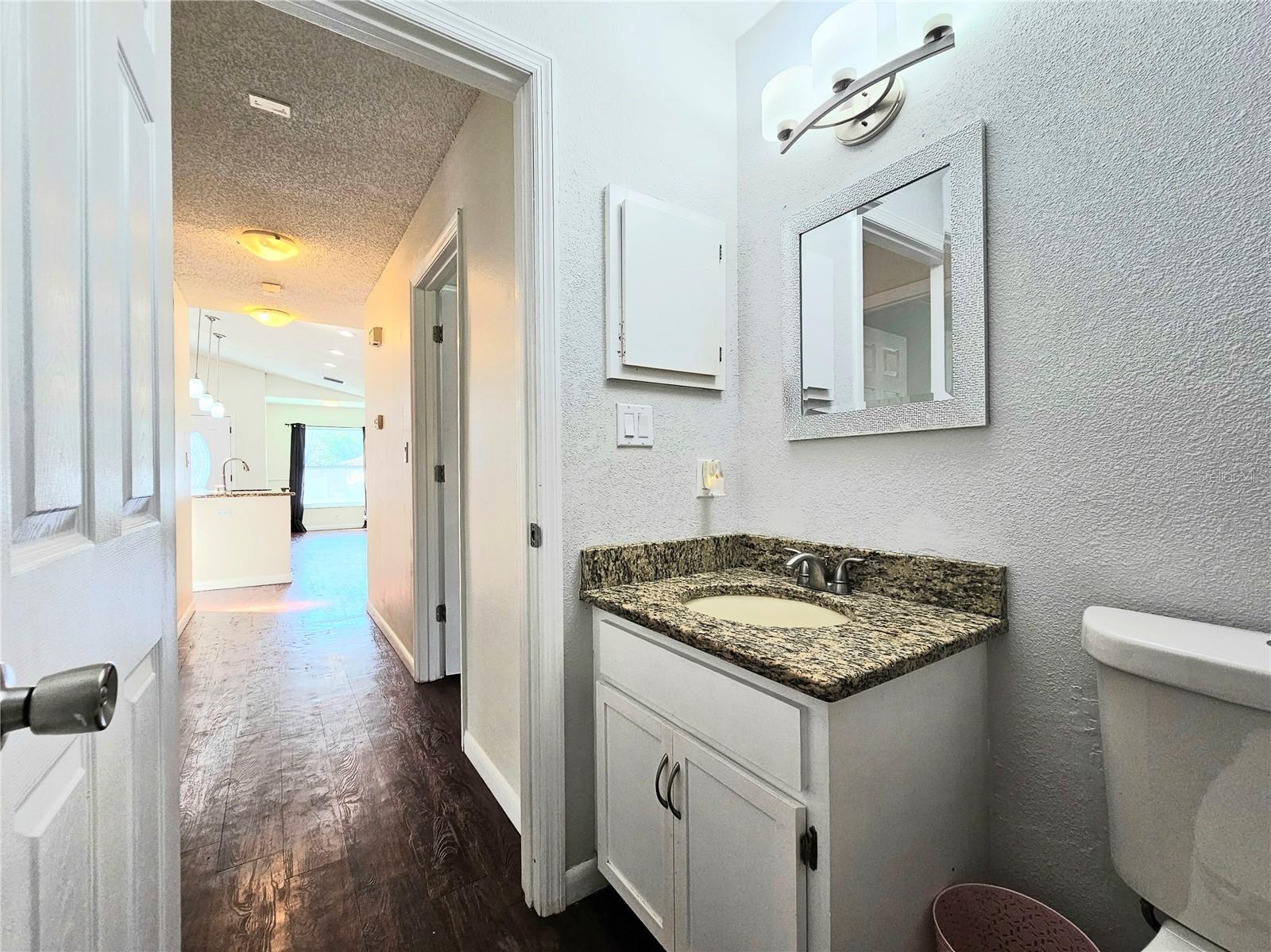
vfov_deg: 89.9
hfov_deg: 106.2
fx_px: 477
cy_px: 476
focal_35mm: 13
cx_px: 636
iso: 100
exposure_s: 1/60.2
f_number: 2.2
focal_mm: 2.2
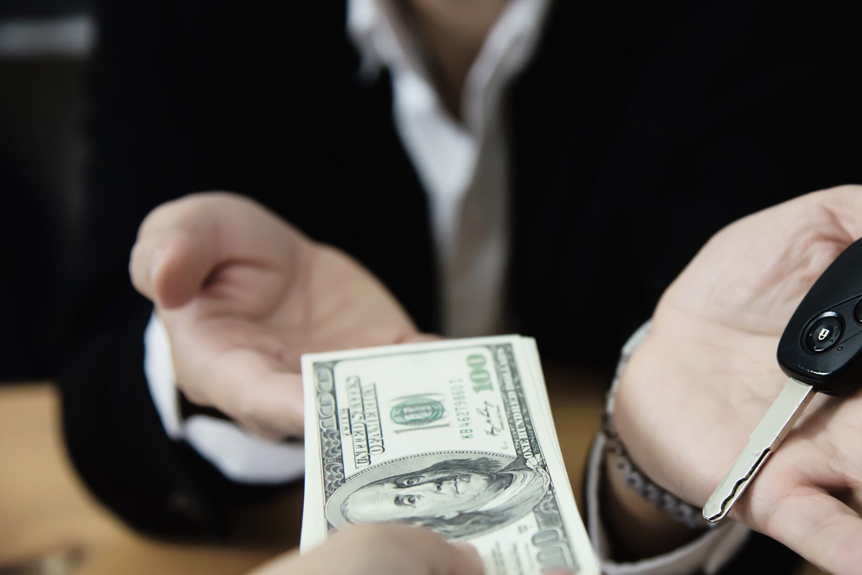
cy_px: 305
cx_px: 574
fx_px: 2156
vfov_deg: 15.2
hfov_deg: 22.5
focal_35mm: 90
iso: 2000
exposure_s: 1/160
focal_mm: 65
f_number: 4
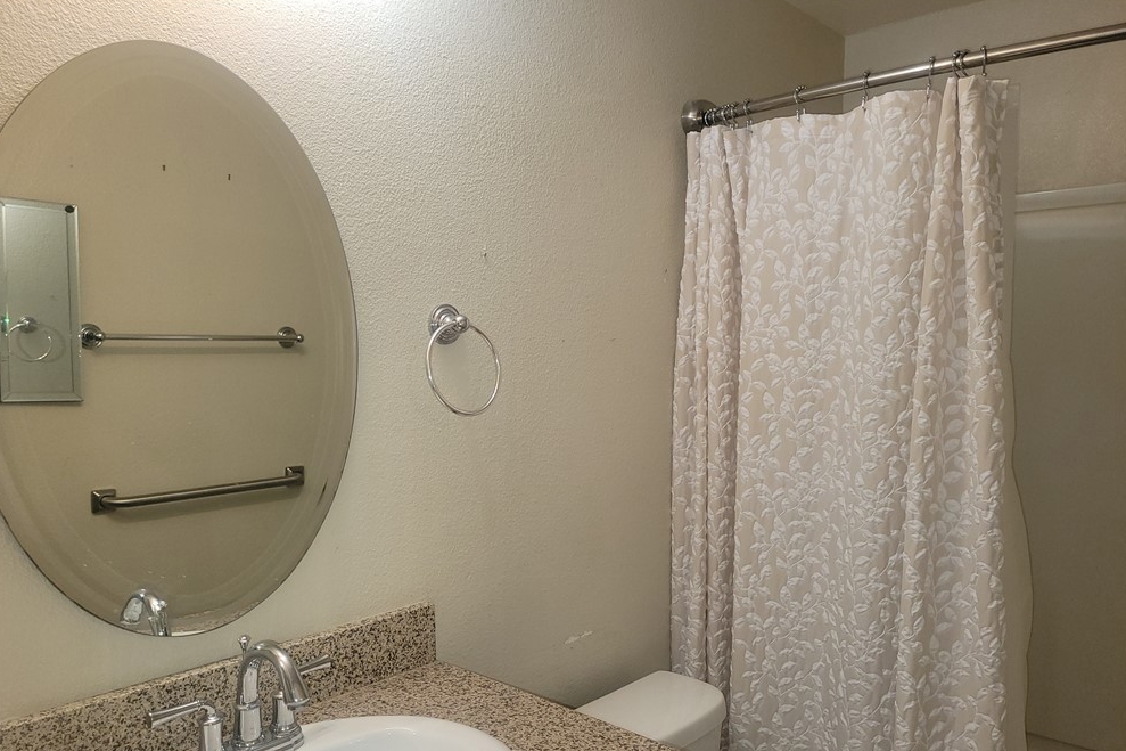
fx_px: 876
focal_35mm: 28
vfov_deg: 46.3
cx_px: 550
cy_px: 430
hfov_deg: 65.5
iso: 125
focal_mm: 5.4
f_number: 1.8
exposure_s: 1/60
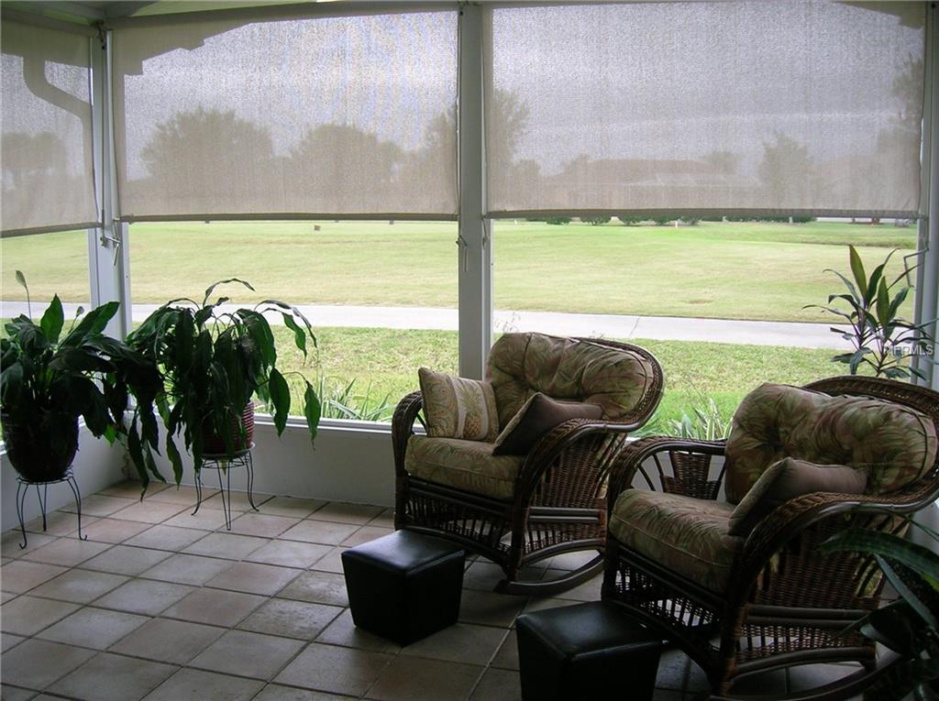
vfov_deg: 41.7
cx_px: 470
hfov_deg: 54.0
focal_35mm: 34
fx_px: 921
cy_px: 350
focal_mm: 5.7
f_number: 2.9
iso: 50
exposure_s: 1/52.8
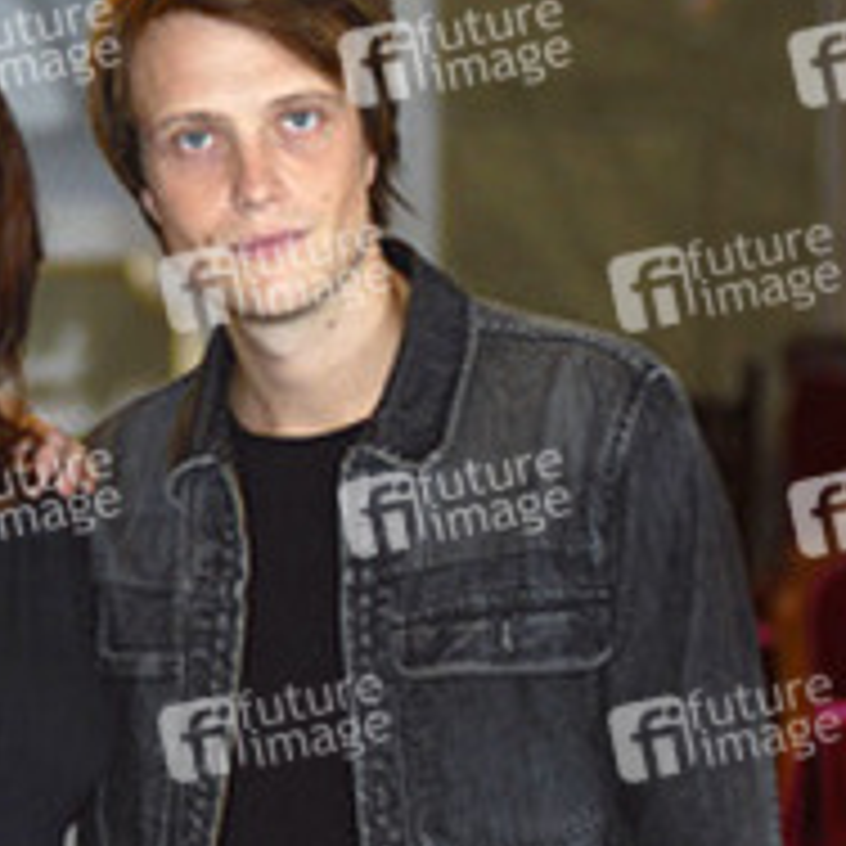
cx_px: -122
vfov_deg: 7.2
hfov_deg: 7.2
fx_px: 6719
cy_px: 392
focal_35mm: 243
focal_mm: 80
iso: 400
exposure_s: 1/100
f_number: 2.8
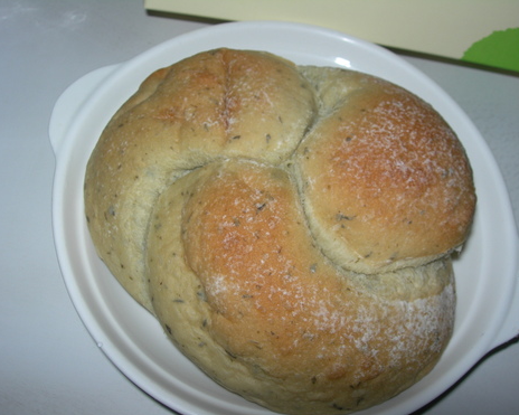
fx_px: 614
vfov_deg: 37.3
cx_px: 273
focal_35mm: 40
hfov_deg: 45.8
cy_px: 208
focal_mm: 7.8
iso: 50
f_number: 4.8
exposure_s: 1/60.1
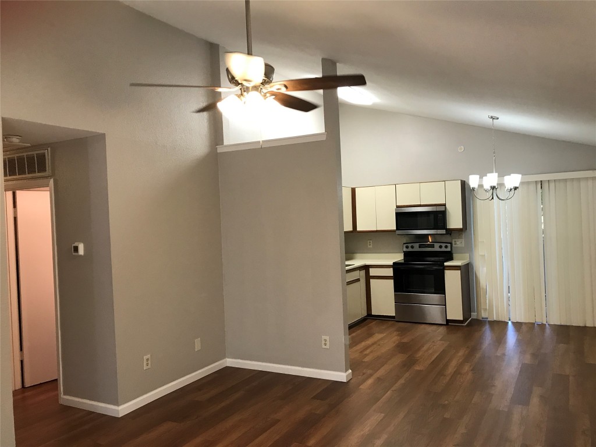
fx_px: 482
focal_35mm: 28
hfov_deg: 63.4
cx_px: 298
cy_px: 224
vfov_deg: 49.7
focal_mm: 3.99
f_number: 1.8
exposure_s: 1/30
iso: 40
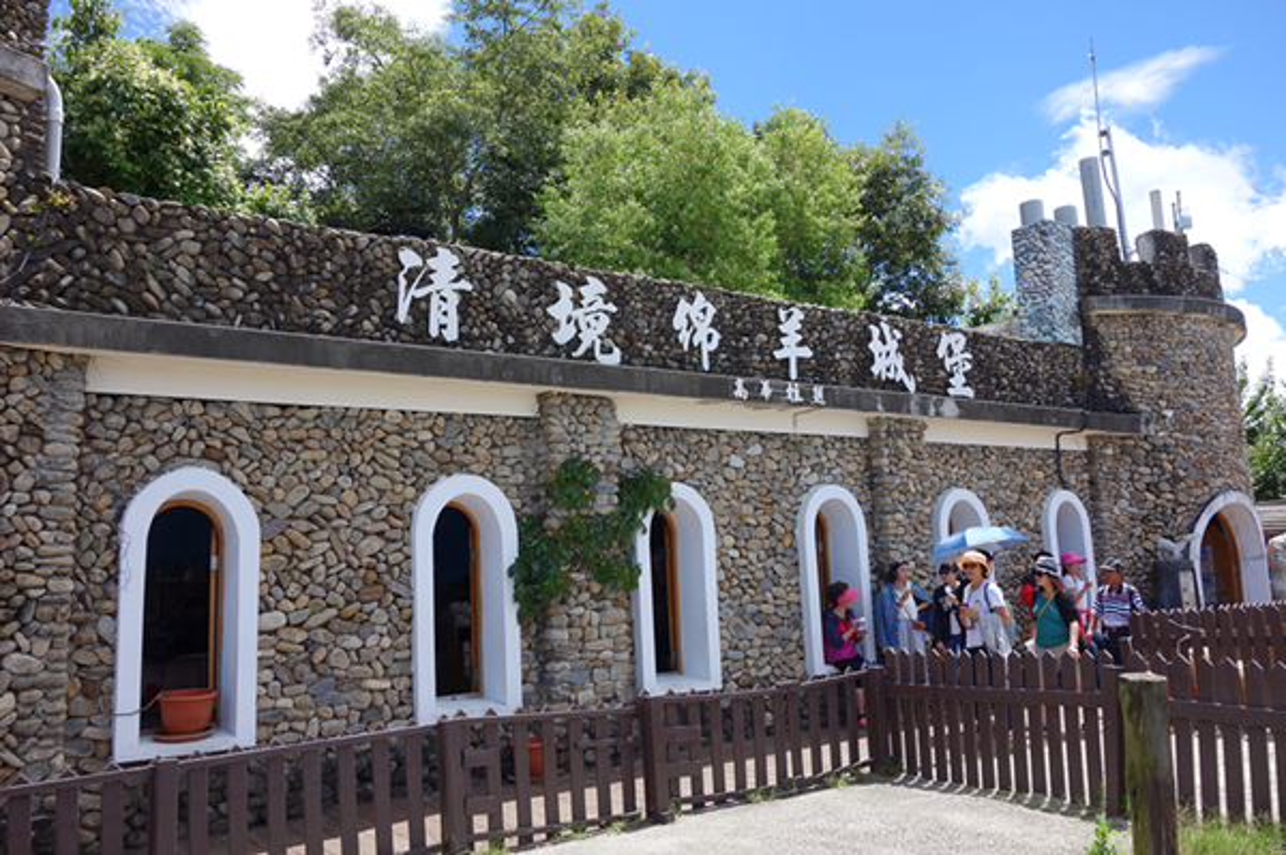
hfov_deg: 65.5
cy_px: 428
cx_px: 643
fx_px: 999
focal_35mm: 28
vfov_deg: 46.3
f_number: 5.6
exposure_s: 1/250
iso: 125
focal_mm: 10.4
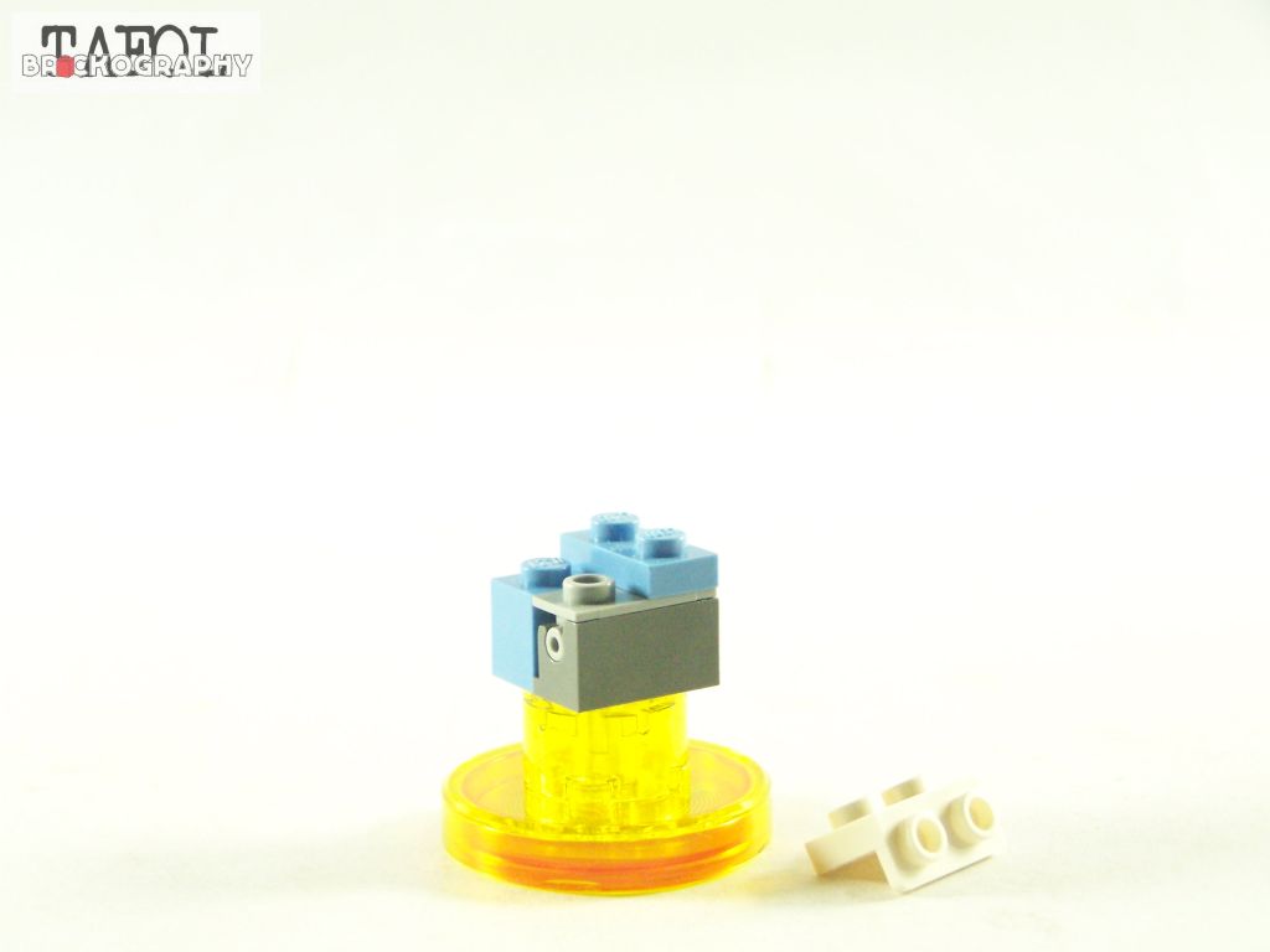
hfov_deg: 20.9
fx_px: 3449
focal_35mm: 94
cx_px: 635
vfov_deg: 15.7
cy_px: 476
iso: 400
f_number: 3.2
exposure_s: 1/60
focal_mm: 15.6
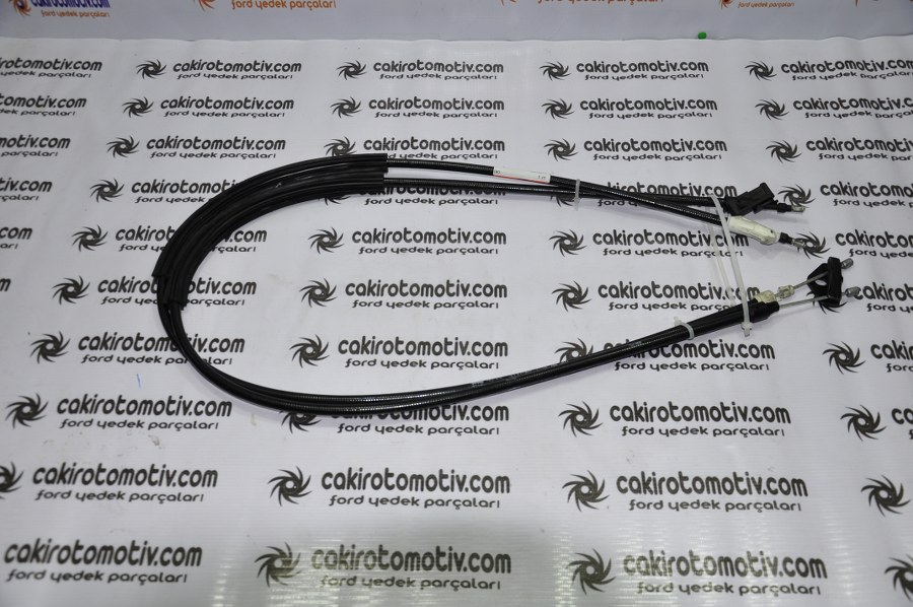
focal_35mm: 36
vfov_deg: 36.8
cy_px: 304
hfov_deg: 53.2
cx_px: 456
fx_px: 912
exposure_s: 1/100
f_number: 4.5
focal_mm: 24
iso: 200
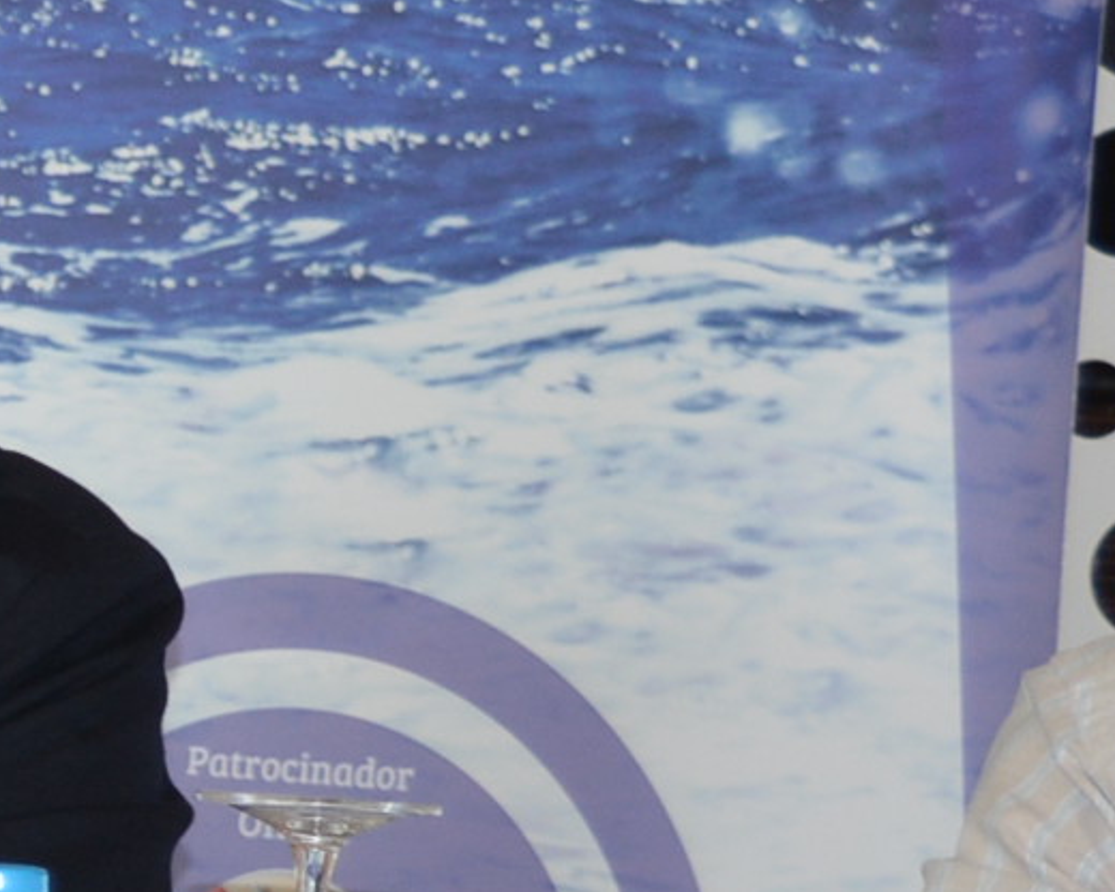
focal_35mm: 243
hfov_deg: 7.7
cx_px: -858
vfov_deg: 6.3
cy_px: 871
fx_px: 8019
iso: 400
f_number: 4.2
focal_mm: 30
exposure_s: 1/100
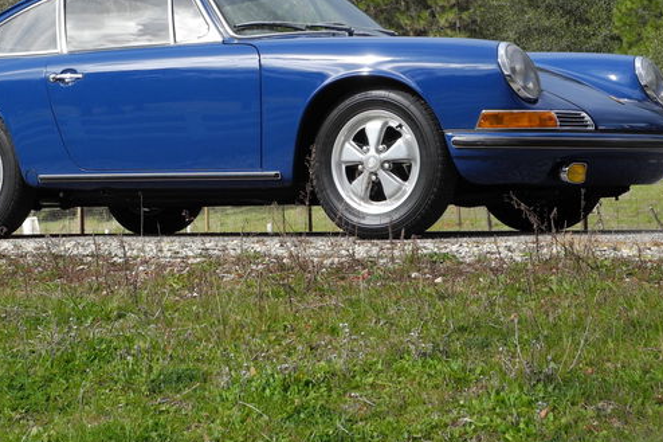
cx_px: 272
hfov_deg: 18.6
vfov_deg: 12.4
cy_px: 156
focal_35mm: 110
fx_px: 2025
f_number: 4
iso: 100
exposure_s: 1/452
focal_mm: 14.5
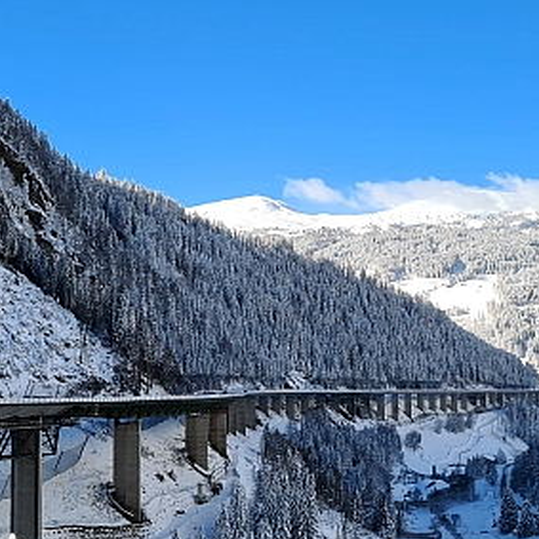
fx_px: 1145
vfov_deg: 26.4
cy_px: 341
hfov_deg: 26.5
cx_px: 303
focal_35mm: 65
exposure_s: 1/870
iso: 50
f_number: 1.8
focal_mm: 5.4
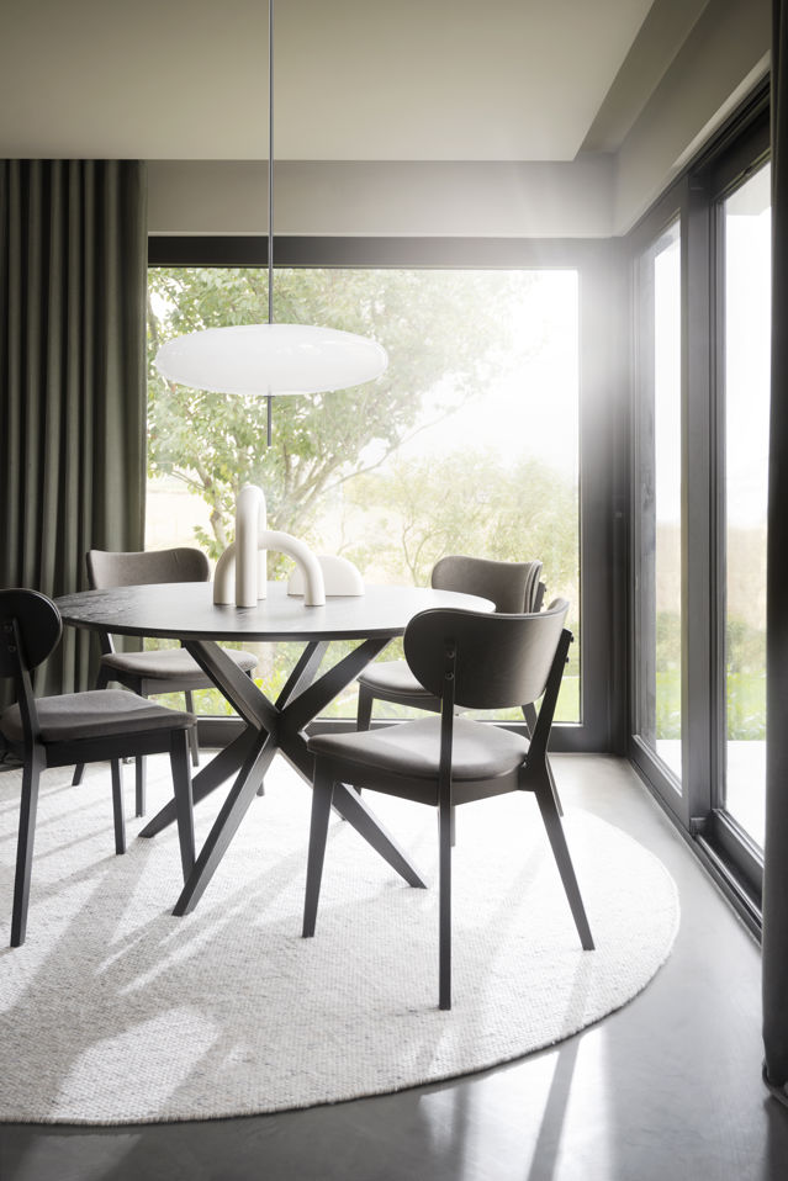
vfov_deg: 57.2
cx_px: 394
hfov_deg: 40.0
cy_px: 590
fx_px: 1083
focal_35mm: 33
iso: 125
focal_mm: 33
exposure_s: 1/10
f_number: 5
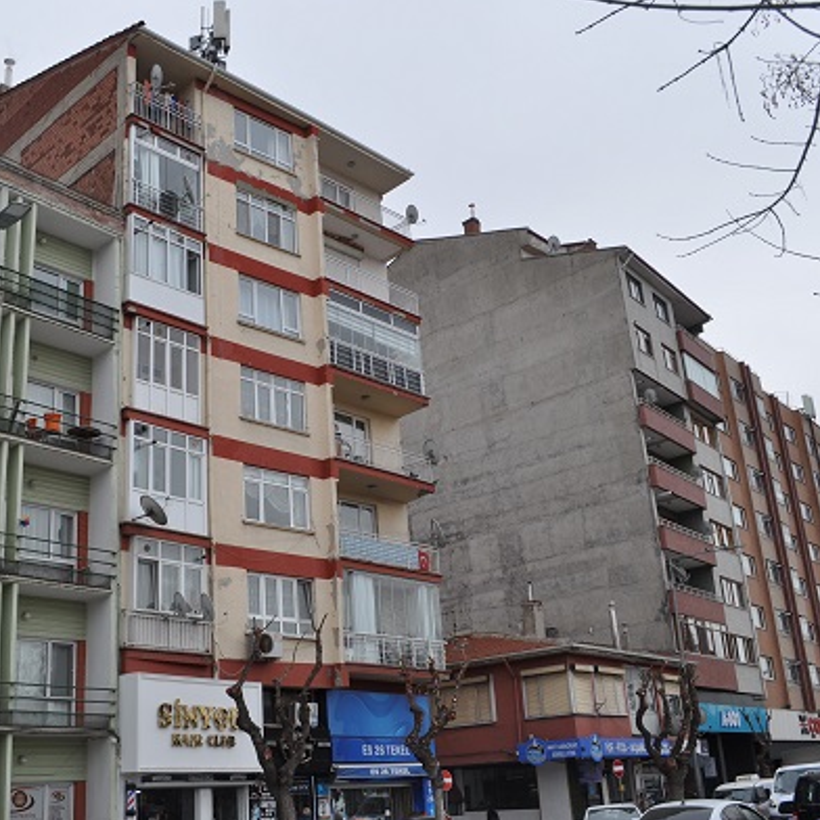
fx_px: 1045
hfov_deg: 42.3
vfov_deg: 42.8
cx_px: 280
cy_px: 412
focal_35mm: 39
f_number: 9
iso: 200
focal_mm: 20
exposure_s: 1/320
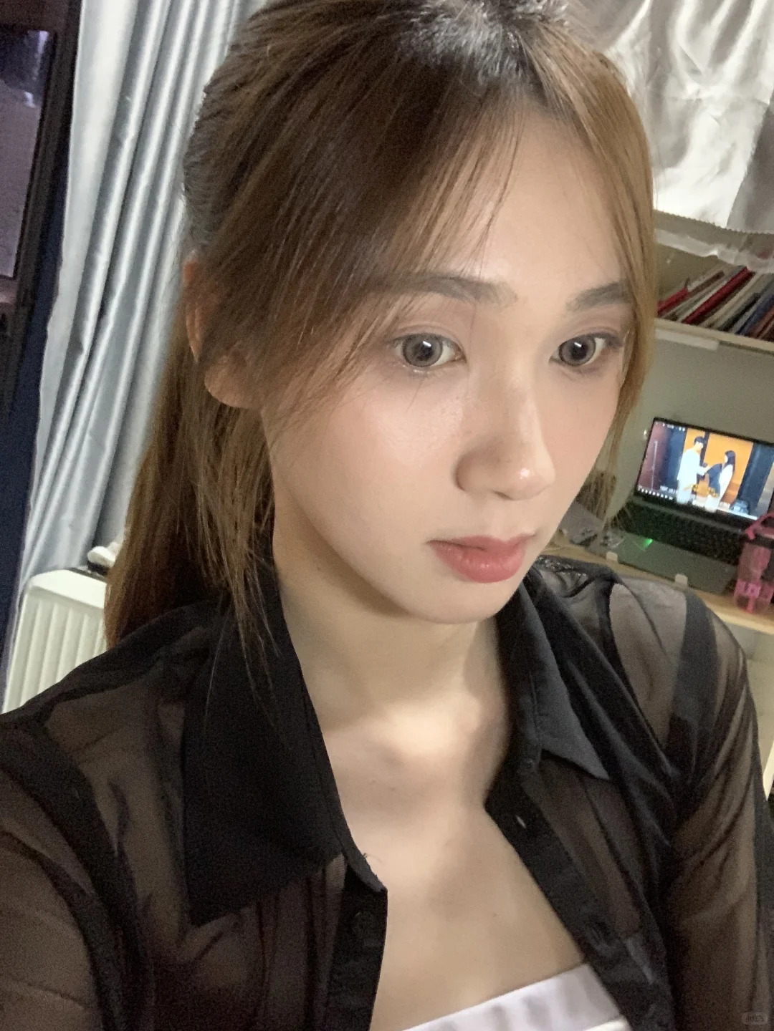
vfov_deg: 56.8
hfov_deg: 44.2
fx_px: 954
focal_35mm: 32
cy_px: 516
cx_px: 387
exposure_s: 1/30
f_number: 2.2
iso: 500
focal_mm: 2.87
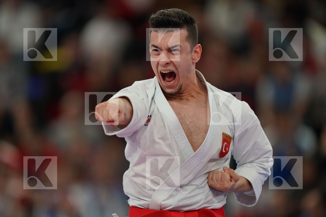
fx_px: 3622
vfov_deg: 3.4
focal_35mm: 400
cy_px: 108
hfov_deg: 5.2
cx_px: 163
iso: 640
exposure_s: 1/320
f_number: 2.8
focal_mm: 400
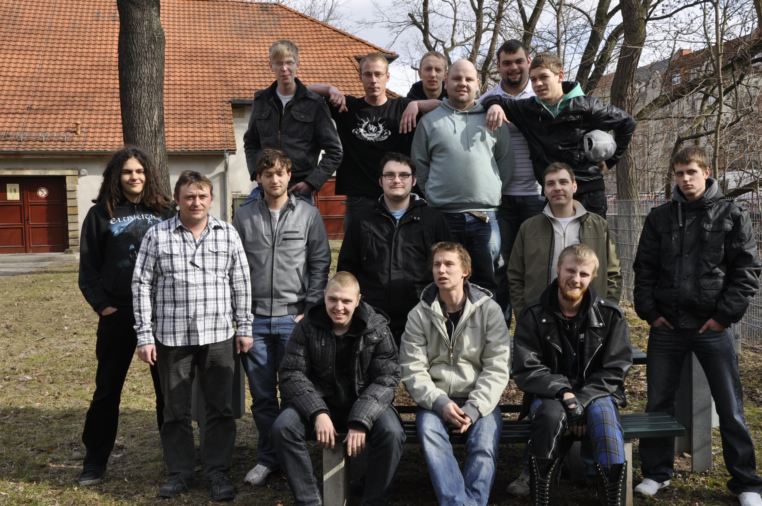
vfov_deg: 34.1
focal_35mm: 39
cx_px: 381
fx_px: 824
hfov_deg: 49.6
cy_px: 253
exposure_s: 1/200
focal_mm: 26
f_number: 11
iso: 400
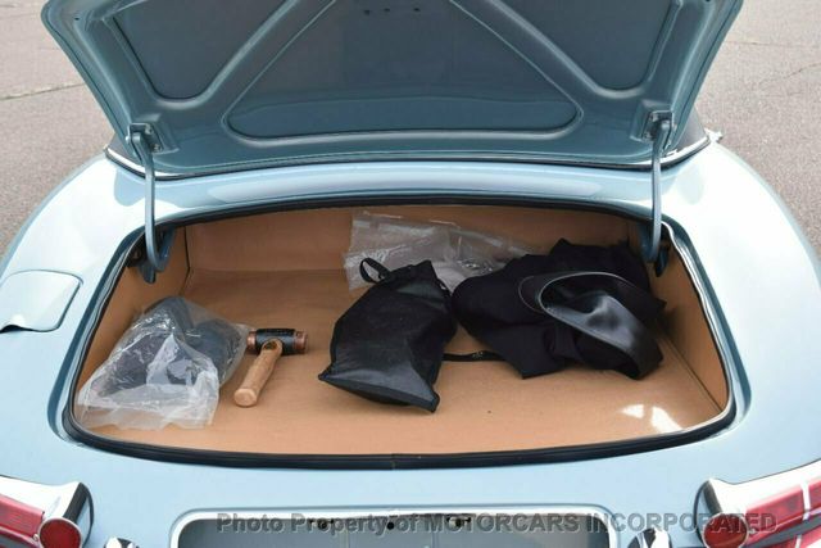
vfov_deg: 28.1
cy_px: 274
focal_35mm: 48
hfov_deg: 41.1
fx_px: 1095
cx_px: 410
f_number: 7.1
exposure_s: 1/500
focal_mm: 32
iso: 400
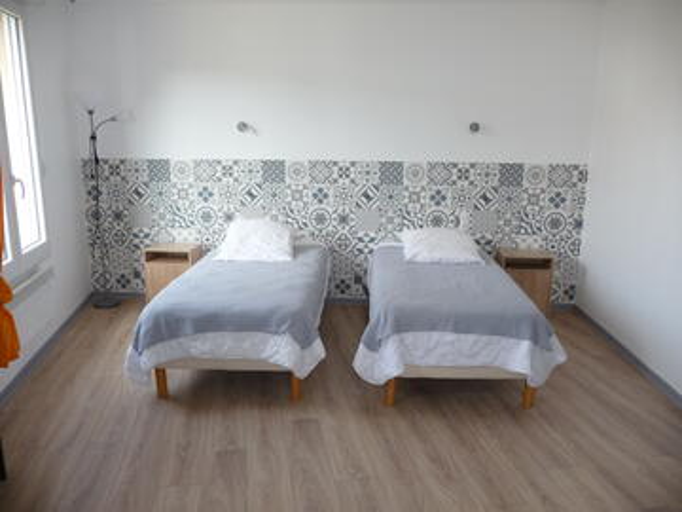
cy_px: 256
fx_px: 552
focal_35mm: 28
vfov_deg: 49.7
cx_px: 341
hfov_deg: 63.4
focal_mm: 4.7
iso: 100
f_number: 3.3
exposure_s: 1/30
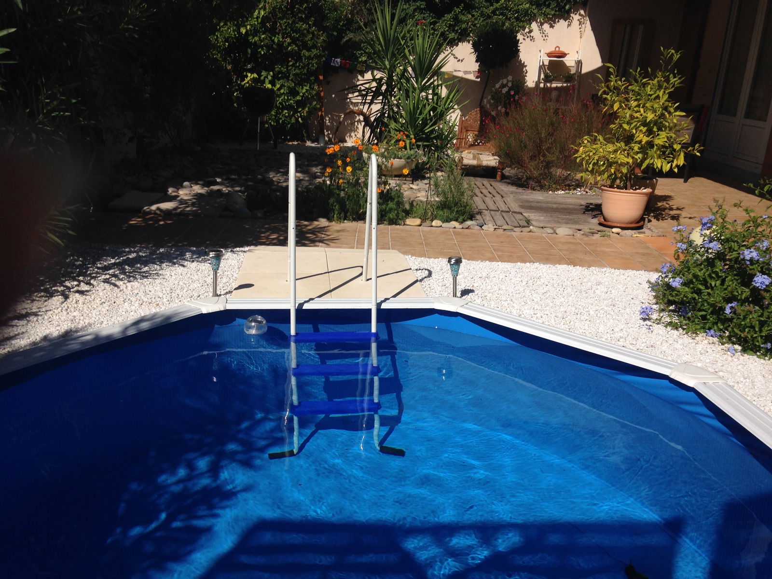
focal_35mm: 33
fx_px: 736
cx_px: 386
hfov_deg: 55.4
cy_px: 290
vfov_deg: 42.9
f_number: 2.4
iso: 50
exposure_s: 1/3876
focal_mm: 4.12
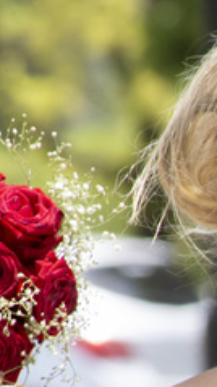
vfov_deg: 14.3
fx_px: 1456
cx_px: 670
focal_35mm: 142
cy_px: 560
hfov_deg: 7.4
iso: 800
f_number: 2.5
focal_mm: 18
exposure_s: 1/400
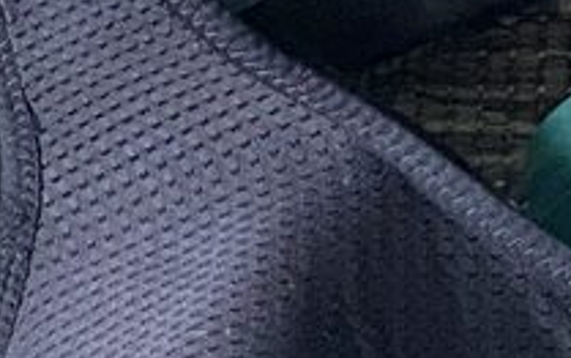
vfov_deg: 3.1
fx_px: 6557
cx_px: 1126
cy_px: -3
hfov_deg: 4.9
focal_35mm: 421
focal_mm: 6
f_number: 2
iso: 160
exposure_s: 1/116
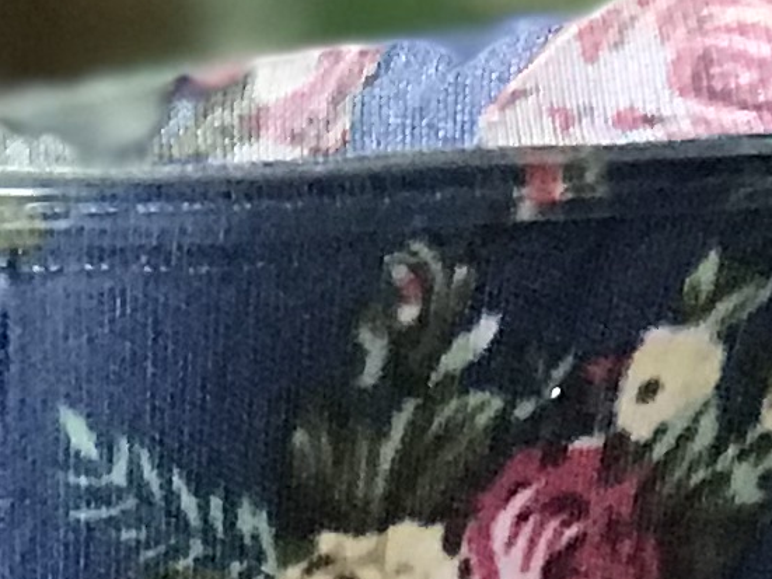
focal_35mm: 417
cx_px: 234
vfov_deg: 3.5
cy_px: 1150
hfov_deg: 4.8
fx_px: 9298
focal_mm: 6.6
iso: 320
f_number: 2.8
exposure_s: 1/50
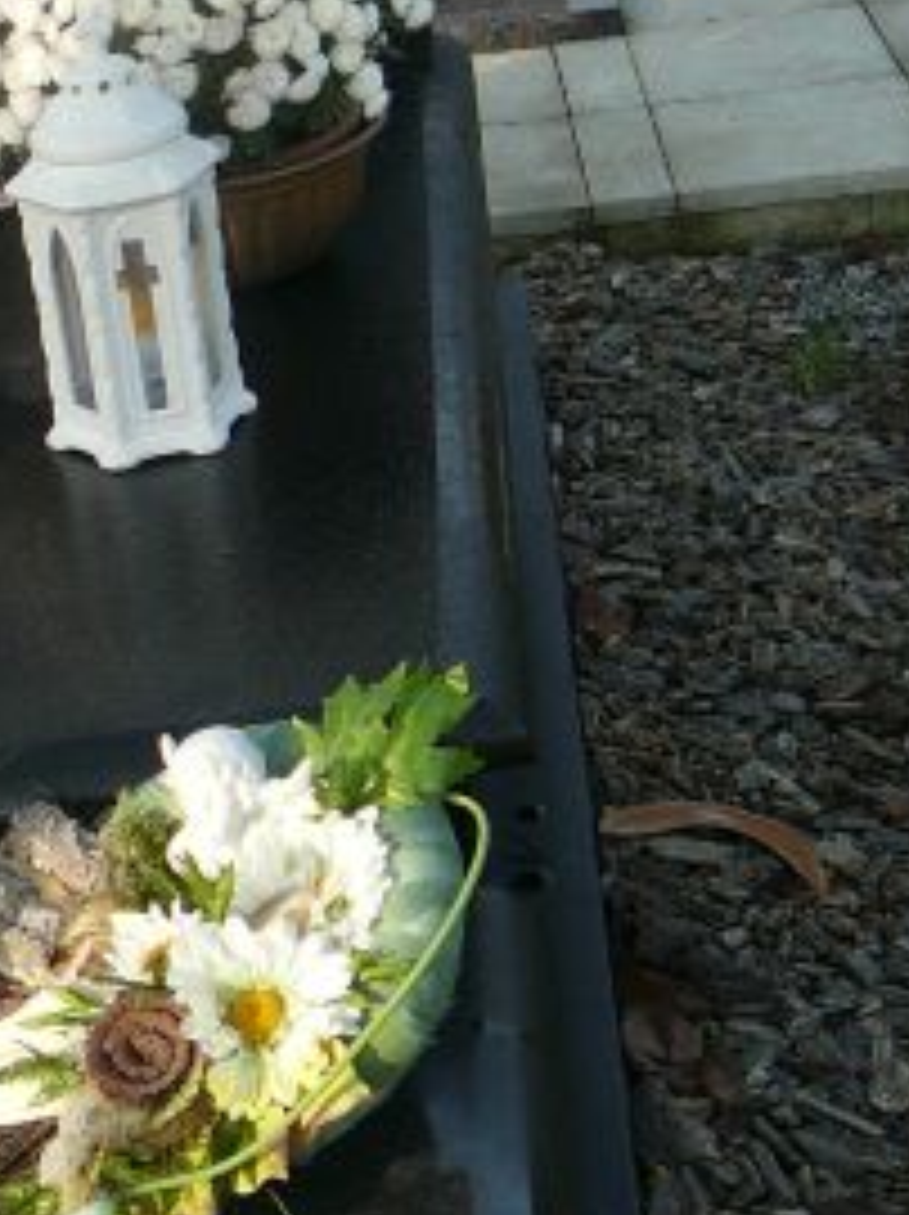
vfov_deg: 23.4
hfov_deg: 17.3
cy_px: 374
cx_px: -50
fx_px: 2911
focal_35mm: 83
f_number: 2.8
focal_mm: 5.2
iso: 80
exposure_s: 1/500
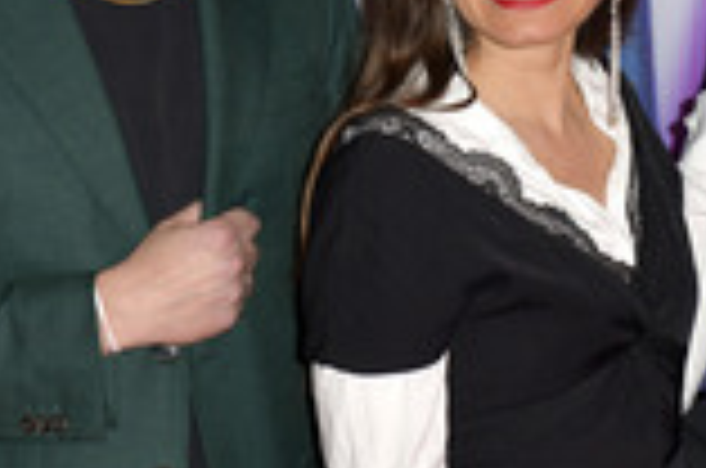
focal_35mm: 201
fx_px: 3934
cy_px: 72
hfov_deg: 10.2
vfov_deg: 6.8
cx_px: 524
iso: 640
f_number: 5.6
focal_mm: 70
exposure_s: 1/250
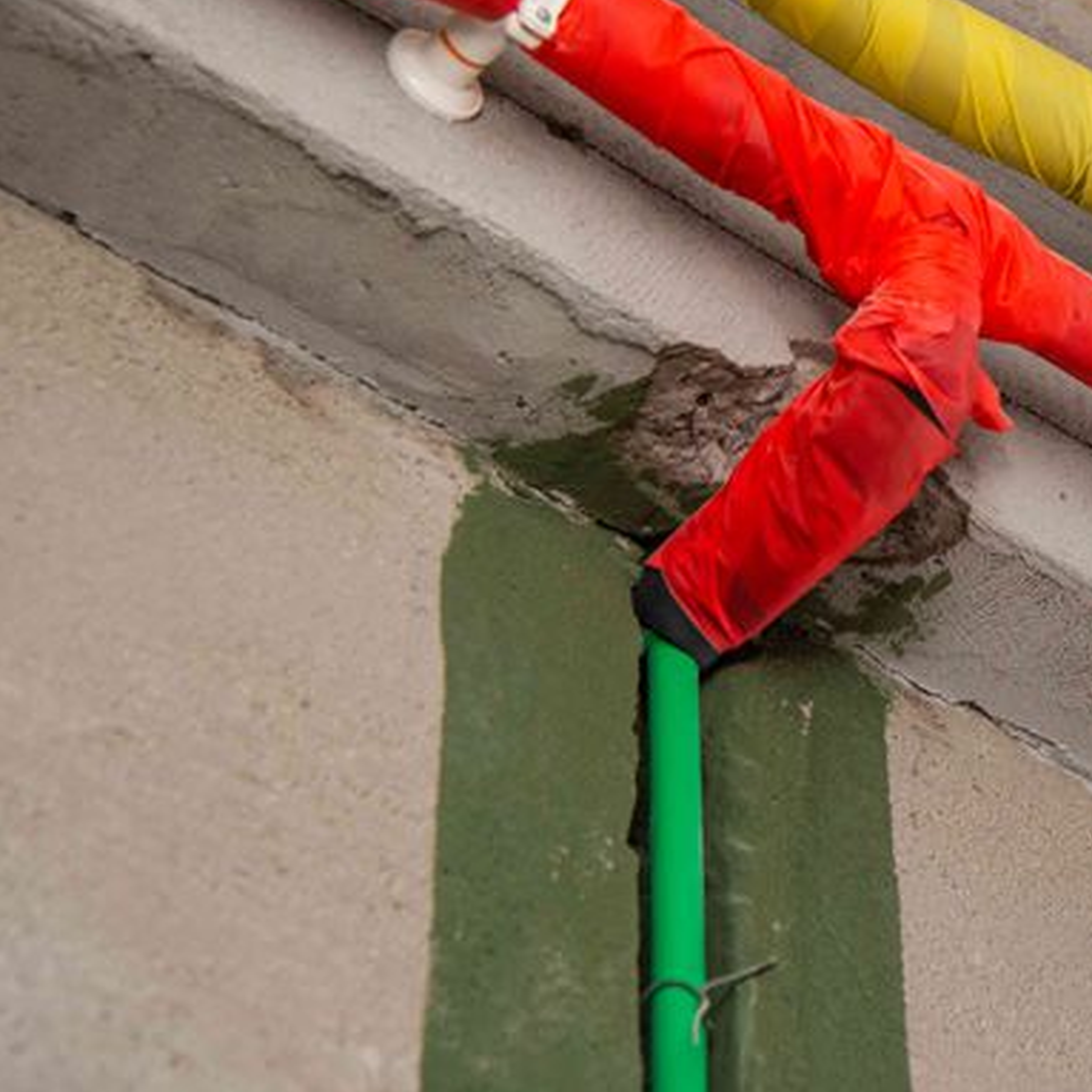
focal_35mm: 103
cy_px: 356
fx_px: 3676
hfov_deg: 16.7
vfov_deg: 16.9
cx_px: 949
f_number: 4
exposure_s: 1/80
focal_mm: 58
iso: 640
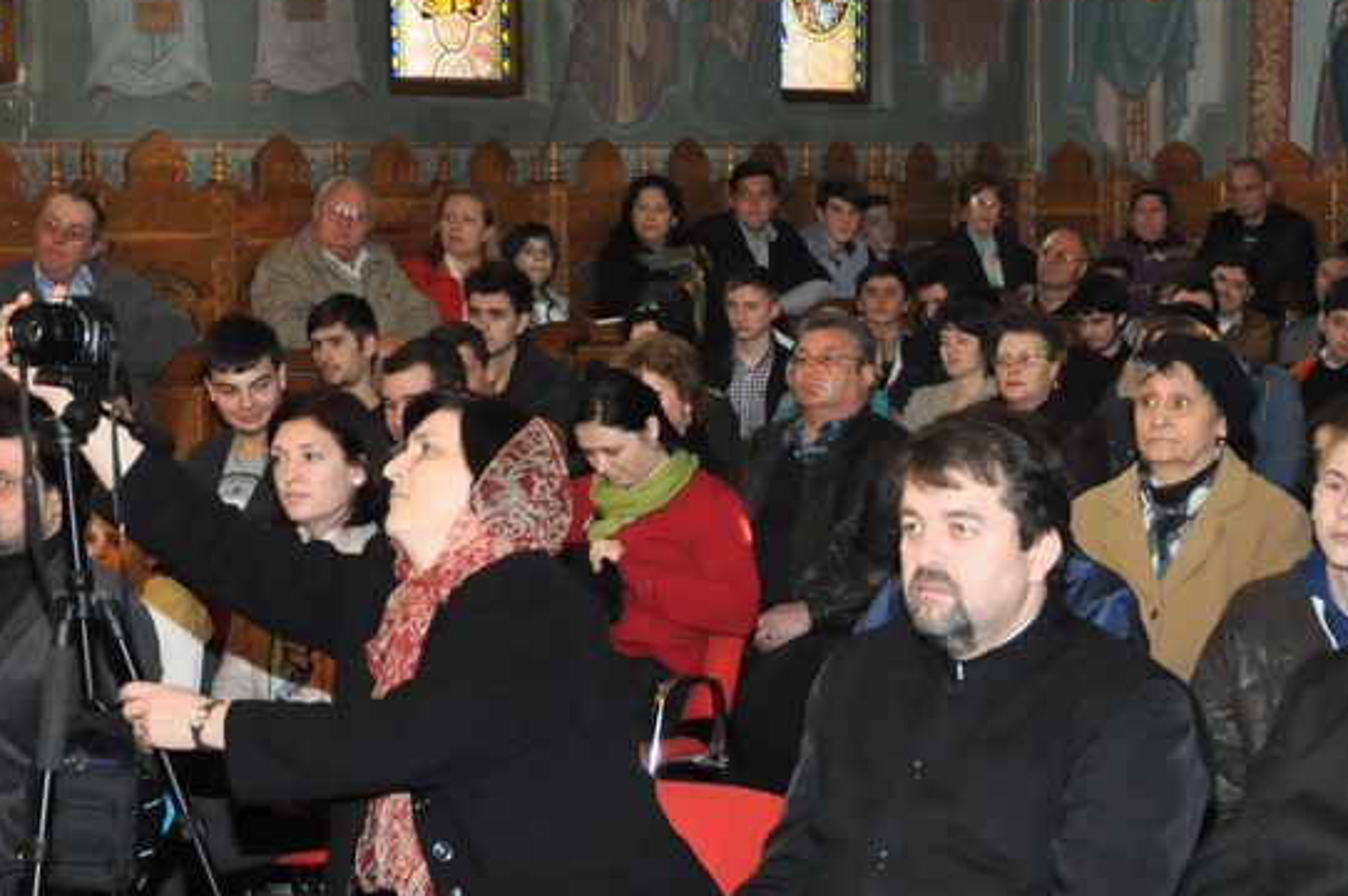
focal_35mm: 73
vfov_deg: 18.5
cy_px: 656
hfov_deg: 27.6
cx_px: 888
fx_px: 2730
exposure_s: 1/50
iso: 1600
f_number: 4
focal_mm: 22
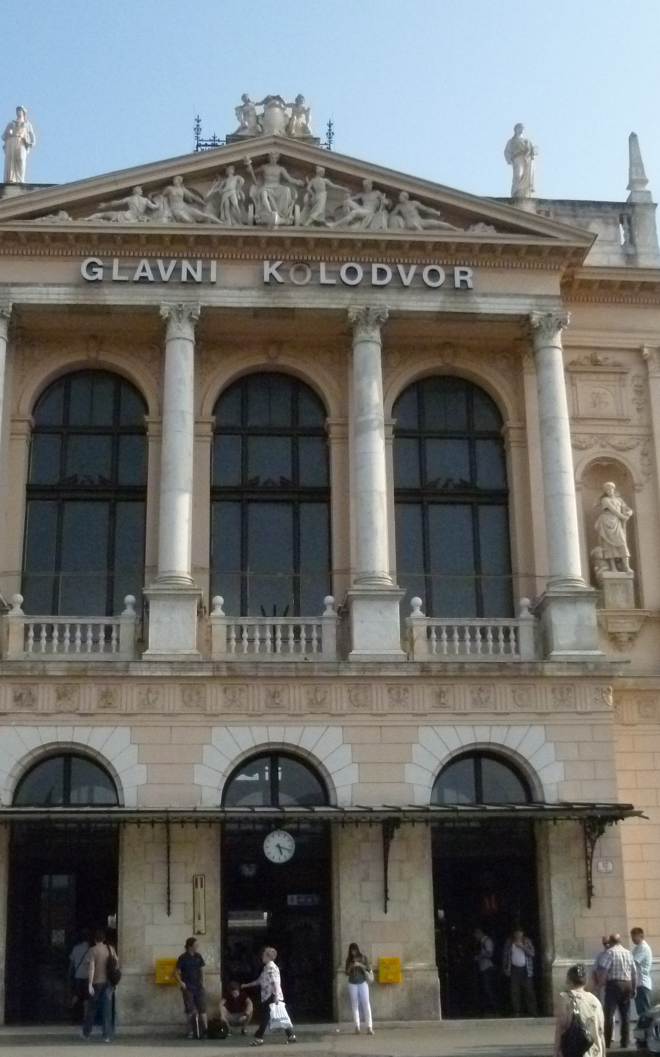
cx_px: 333
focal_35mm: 46
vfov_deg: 43.5
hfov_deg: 28.0
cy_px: 537
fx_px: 1324
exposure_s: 1/640
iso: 800
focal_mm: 5.7
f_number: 10
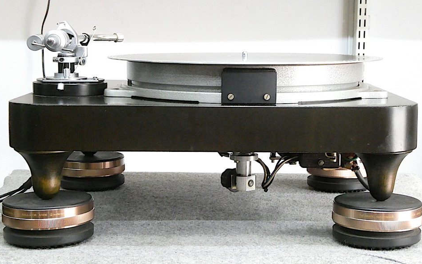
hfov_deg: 29.4
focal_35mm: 70
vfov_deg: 18.6
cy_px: 138
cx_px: 213
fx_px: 805
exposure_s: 1/20
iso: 1600
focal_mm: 11.7
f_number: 8
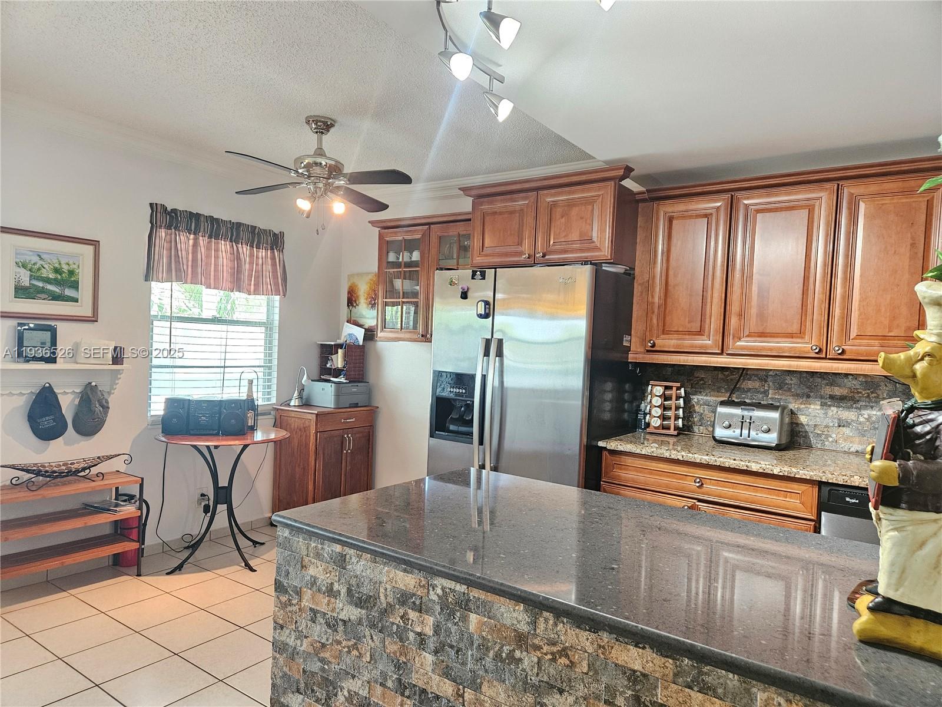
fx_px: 626
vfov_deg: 58.9
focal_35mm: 23
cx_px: 471
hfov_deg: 73.9
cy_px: 354
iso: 640
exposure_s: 1/60
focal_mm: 5.4
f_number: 1.8
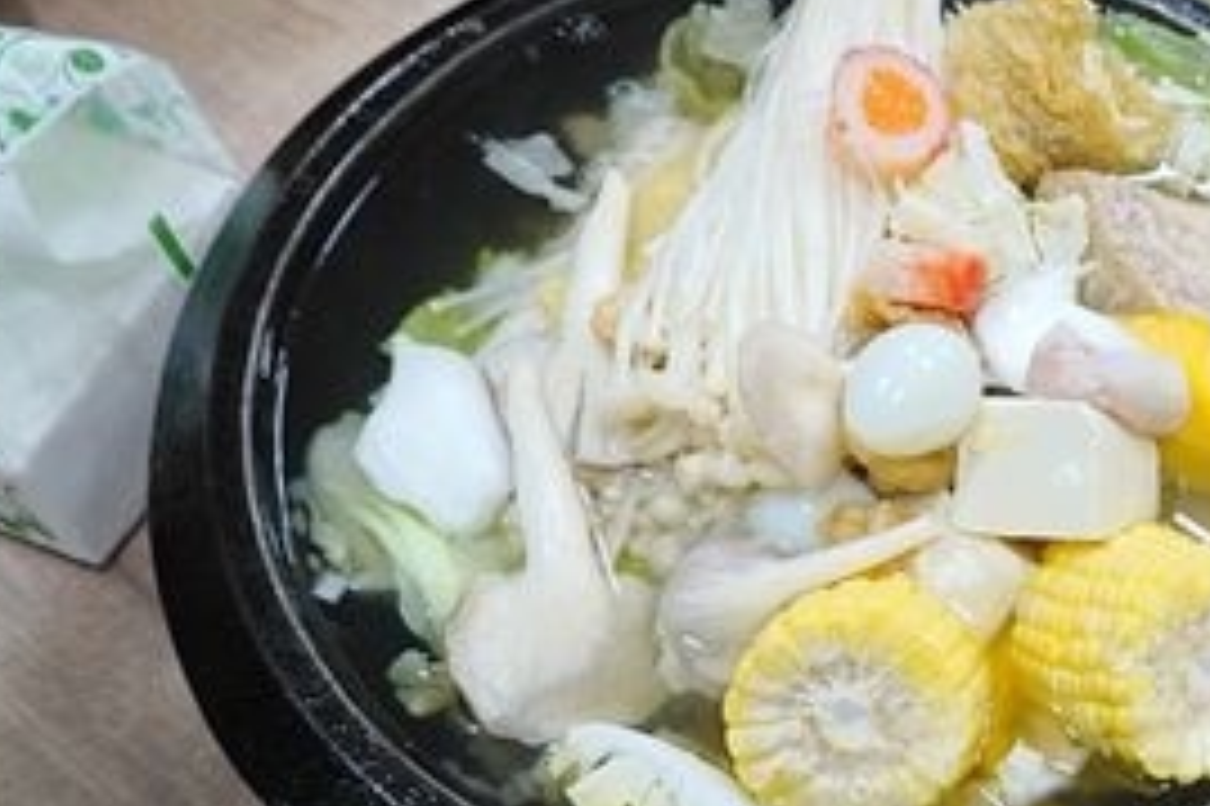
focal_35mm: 58
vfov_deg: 22.3
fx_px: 1948
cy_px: 849
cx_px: 1179
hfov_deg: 32.1
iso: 320
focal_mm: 9
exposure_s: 1/30
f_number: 2.8
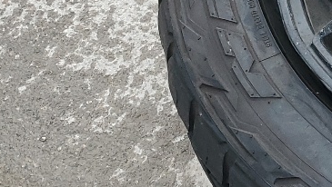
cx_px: 534
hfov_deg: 15.6
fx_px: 1092
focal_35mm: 124
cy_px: 14
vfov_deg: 9.8
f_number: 1.5
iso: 50
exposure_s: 1/1111
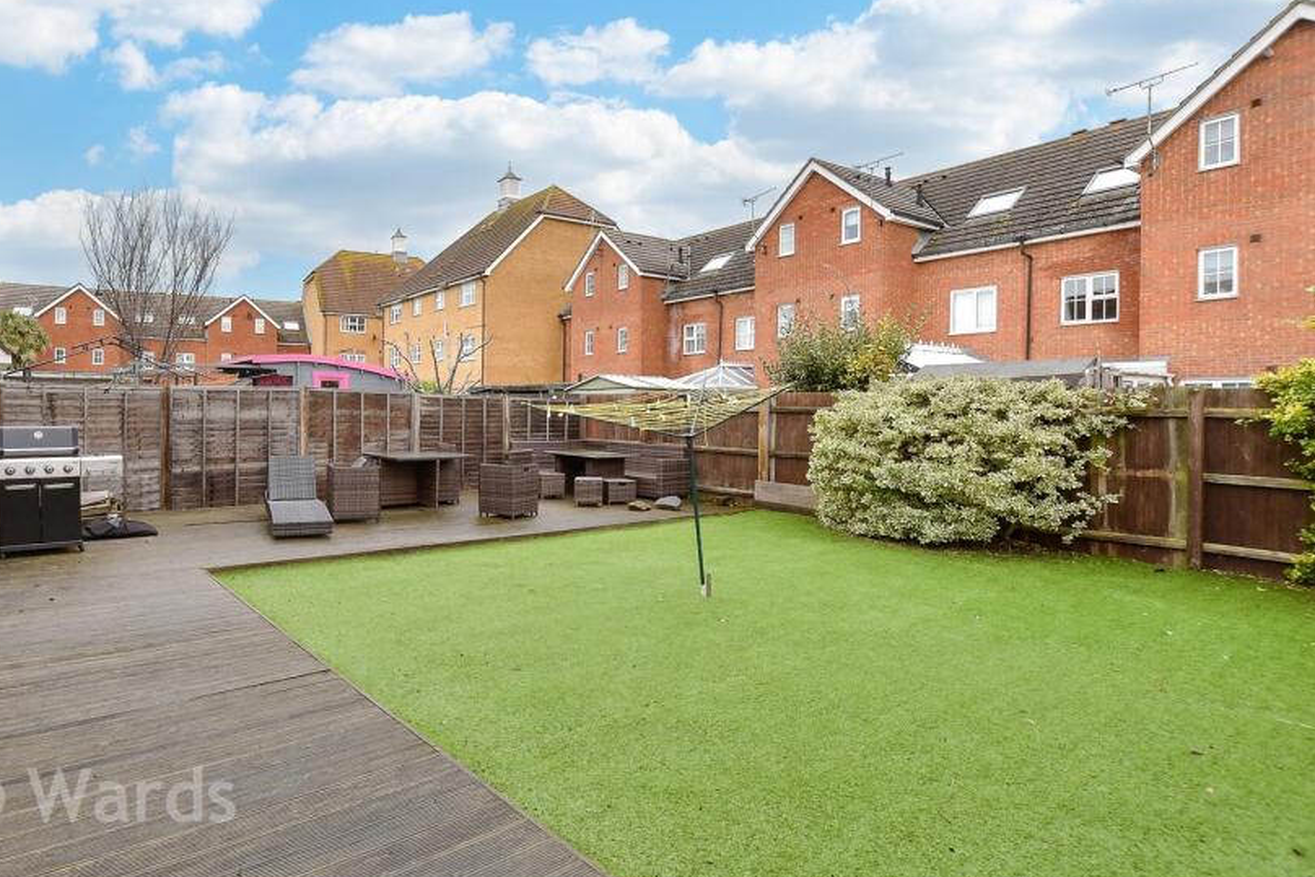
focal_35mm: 19
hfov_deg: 85.2
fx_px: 694
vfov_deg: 64.5
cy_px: 416
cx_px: 495
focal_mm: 10
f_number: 8
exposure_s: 1/40
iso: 200
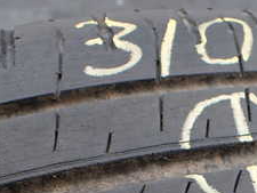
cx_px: 266
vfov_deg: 17.7
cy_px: 219
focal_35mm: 80
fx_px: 594
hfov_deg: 23.2
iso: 125
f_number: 2.3
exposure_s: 1/125
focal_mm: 5.4
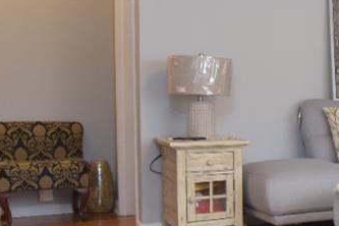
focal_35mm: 63
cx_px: 597
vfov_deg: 21.5
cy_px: 135
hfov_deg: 21.7
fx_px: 593
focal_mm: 14
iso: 640
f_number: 4
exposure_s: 1/60
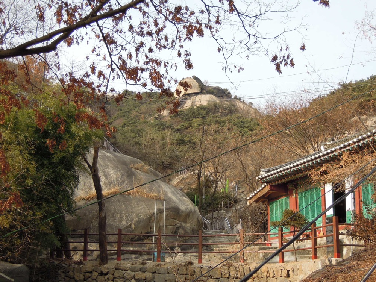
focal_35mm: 50
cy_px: 141
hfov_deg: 38.2
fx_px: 543
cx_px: 188
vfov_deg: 29.1
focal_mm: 9
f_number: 3.7
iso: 160
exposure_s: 1/500
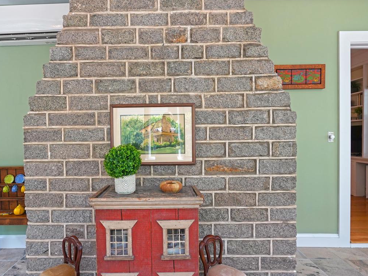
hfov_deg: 76.0
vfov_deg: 61.1
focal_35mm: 22
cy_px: 141
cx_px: 160
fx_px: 234
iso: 640
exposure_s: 1/160
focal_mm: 16
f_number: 4
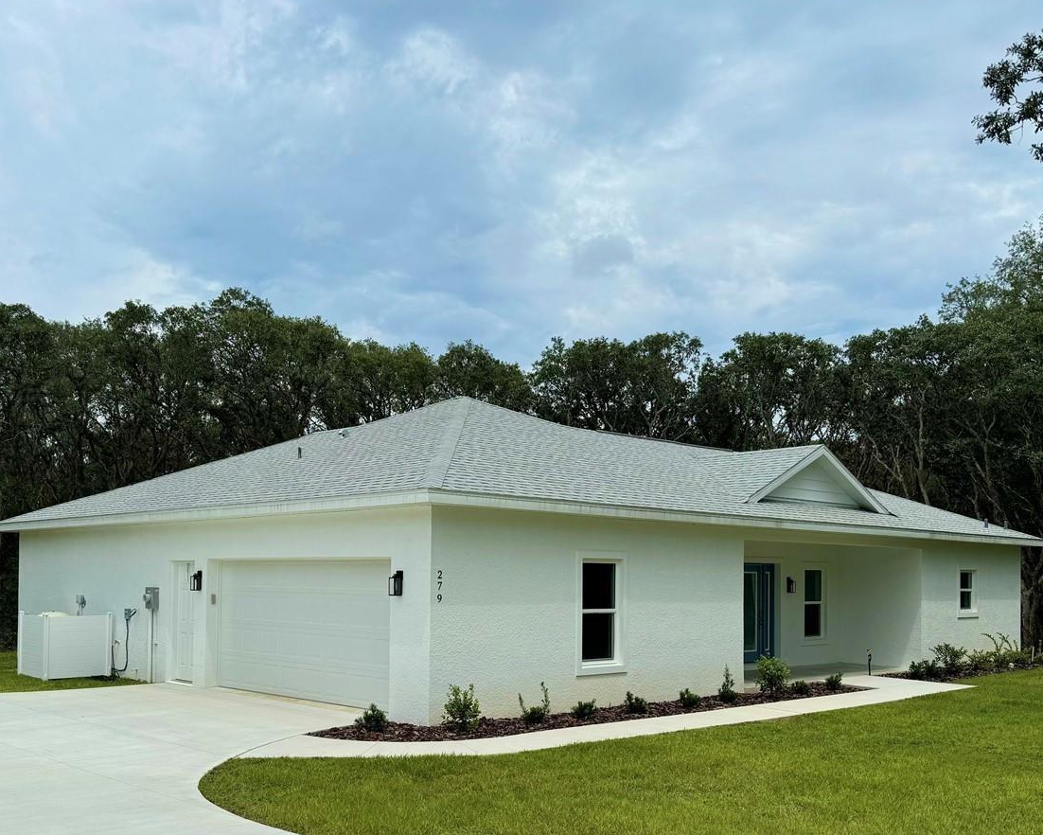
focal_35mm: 34
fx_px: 1050
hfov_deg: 52.8
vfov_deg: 42.8
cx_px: 479
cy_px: 557
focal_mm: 6.76
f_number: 1.78
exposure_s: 1/7937
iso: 80
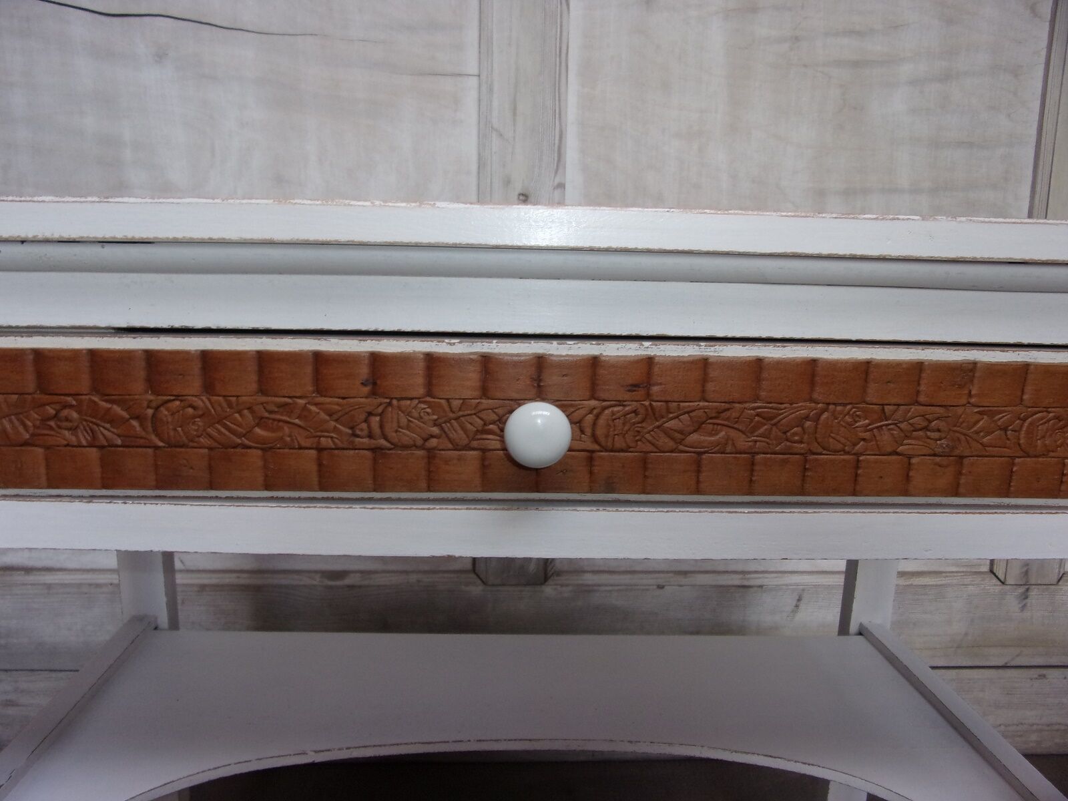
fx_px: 740
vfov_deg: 56.8
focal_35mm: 24
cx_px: 534
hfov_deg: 71.6
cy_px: 400
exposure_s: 1/34
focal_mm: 4.3
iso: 99
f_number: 3.3
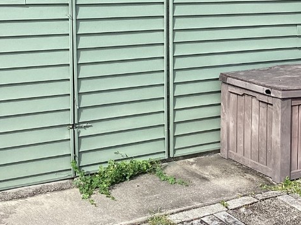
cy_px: 20
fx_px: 591
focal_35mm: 68
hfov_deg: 28.6
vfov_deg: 21.1
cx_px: 162
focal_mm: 3.3
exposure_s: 1/815
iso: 25
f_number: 2.4
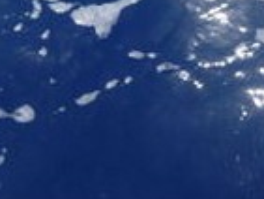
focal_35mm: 125
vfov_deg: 10.9
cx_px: -99
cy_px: -193
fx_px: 954
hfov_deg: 14.9
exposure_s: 1/640
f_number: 3.3
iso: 100
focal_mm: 4.9
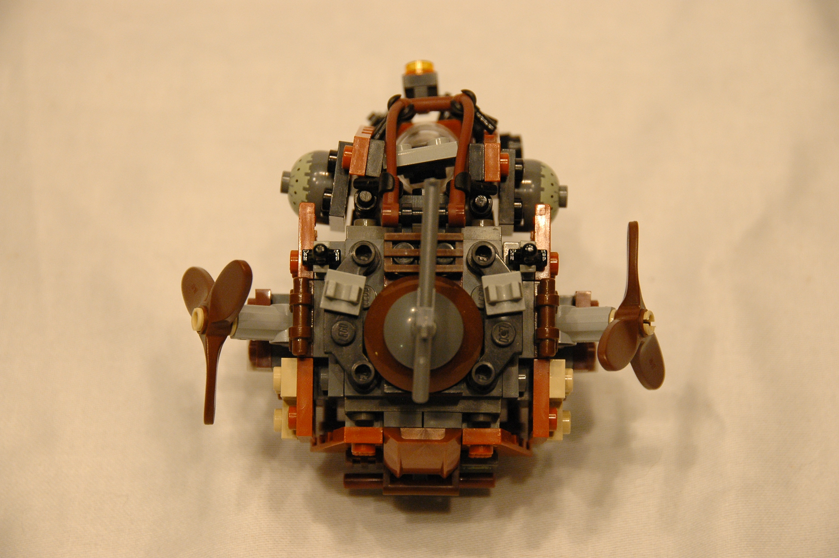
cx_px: 420
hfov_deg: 15.2
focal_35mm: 135
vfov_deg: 10.1
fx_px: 3143
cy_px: 279
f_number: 5.6
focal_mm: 90
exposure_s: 1/20
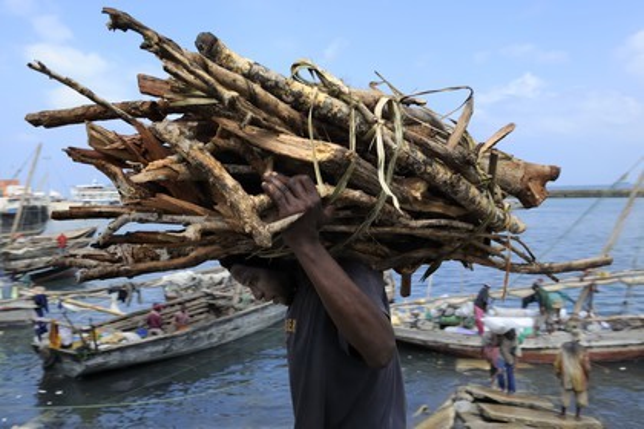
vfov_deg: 41.1
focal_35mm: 32
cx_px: 322
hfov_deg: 58.7
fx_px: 572
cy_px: 214
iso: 200
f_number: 9
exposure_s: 1/160
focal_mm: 32
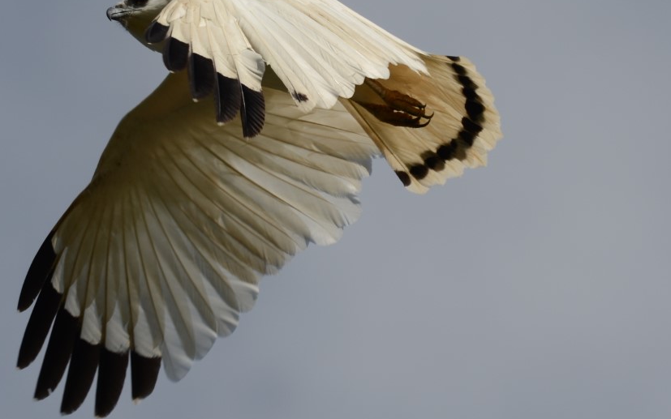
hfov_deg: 1.7
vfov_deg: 1.0
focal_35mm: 1263
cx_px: 382
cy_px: 130
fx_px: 23098
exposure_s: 1/800
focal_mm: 420
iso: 140
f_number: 10
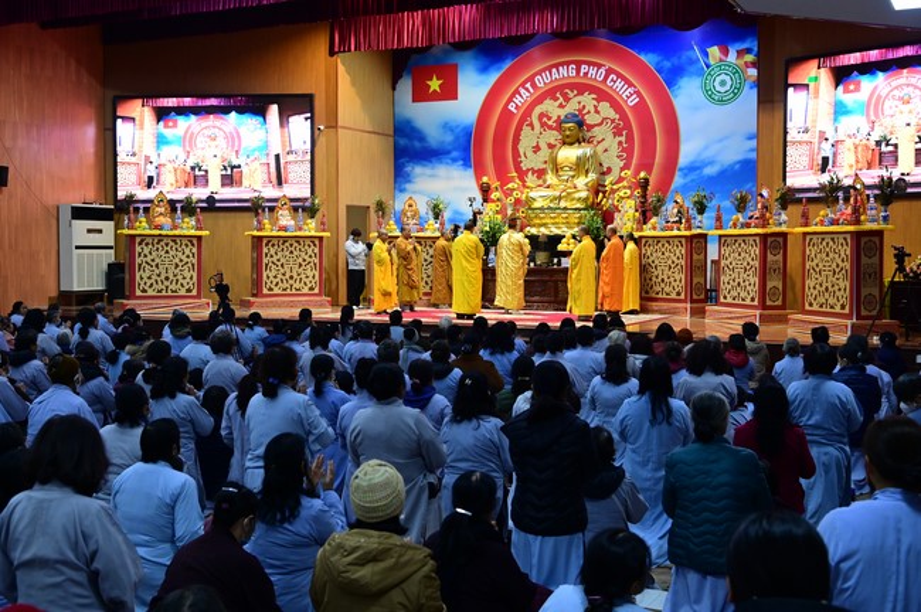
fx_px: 1022
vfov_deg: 33.3
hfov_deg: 48.5
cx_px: 460
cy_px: 306
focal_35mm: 40
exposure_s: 1/125
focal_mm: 40
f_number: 5.6
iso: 3200
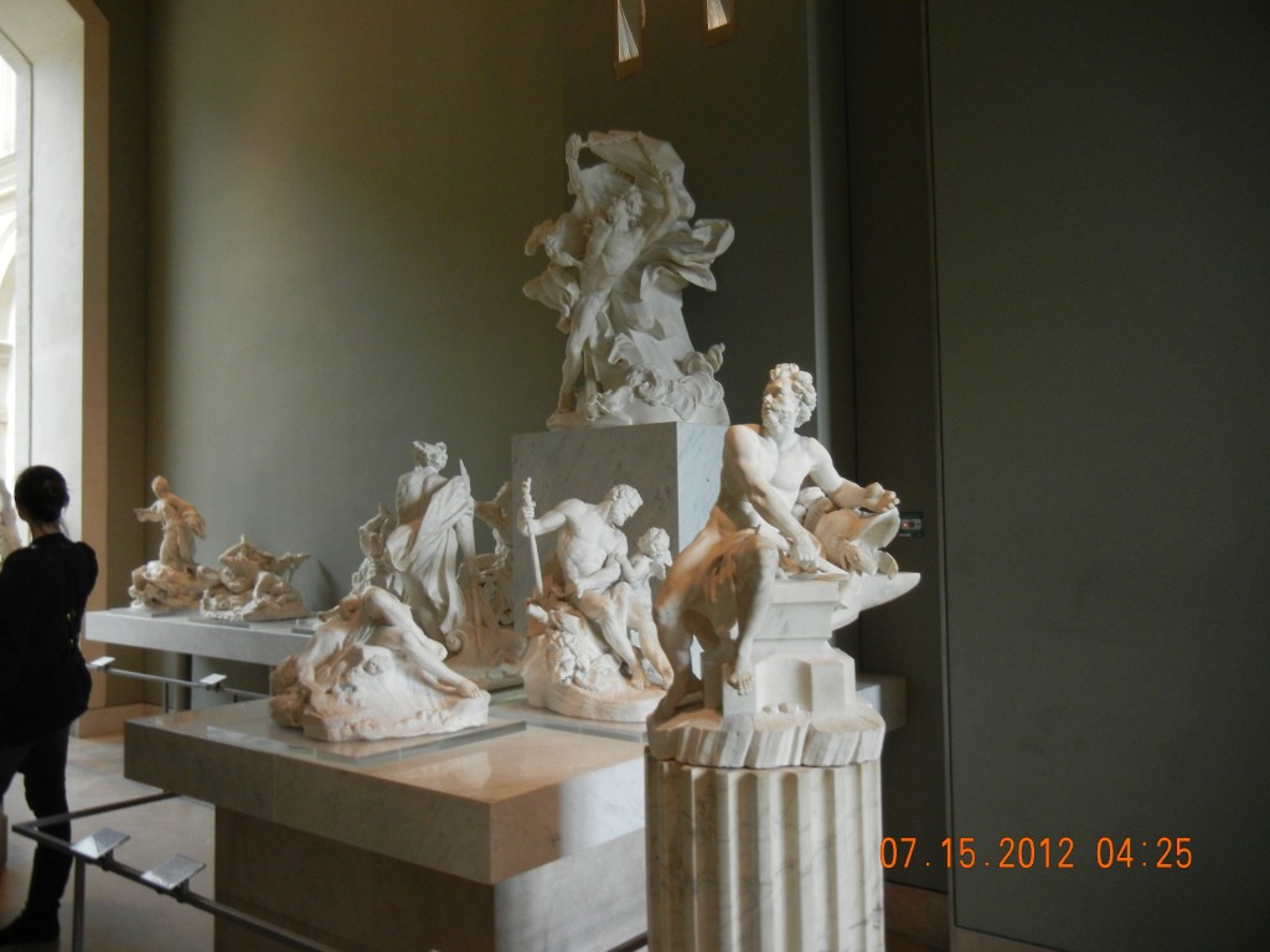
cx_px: 635
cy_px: 476
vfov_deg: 46.8
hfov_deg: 60.0
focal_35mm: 30
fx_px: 1101
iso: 400
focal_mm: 5.4
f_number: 3.5
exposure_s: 1/47.3
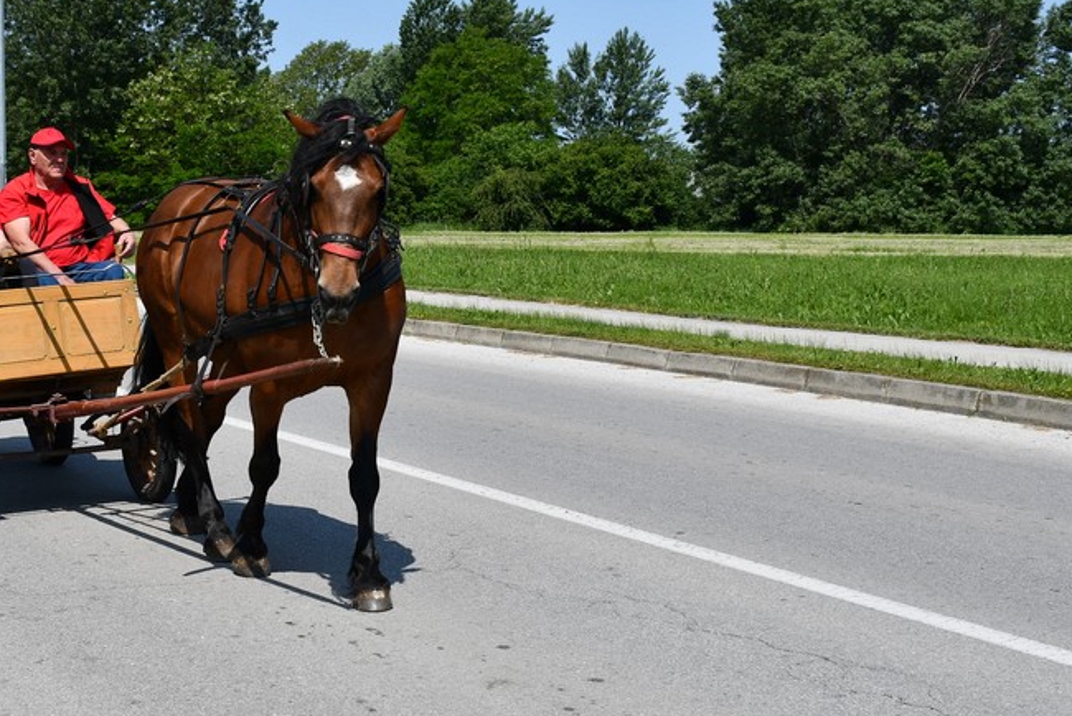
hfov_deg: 31.6
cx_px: 348
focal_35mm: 63
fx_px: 1877
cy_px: 357
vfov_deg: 21.6
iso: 100
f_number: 9
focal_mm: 27
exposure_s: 1/320
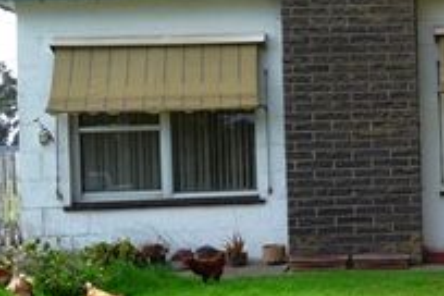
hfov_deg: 20.3
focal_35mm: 91
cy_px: 143
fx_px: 1122
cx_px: 590
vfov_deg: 15.0
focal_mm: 4.7
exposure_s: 1/500
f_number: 3.3
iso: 100
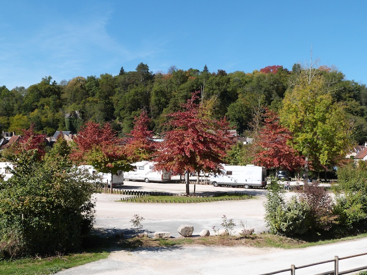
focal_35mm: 36
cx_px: 174
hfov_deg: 51.3
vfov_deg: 39.6
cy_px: 144
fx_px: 382
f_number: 5.6
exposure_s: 1/320
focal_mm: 6.1
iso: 100
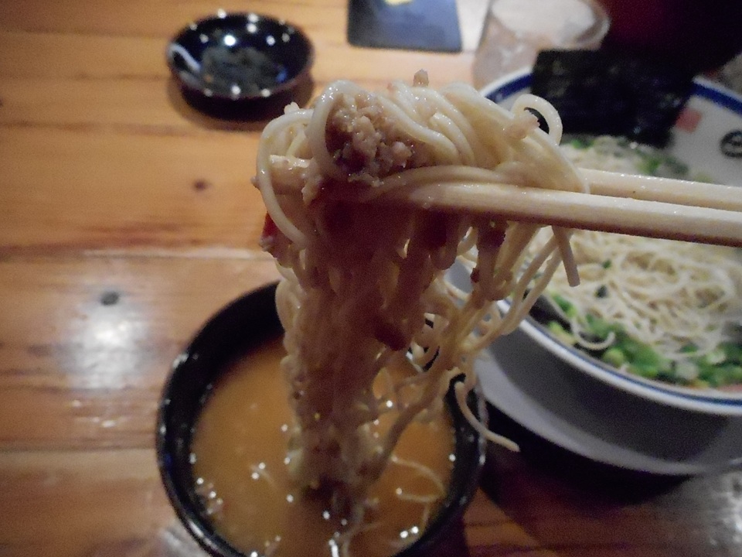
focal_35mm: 25
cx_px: 371
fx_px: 536
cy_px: 278
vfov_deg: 54.9
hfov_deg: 69.4
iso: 3200
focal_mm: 4.5
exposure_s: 1/400
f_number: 3.7
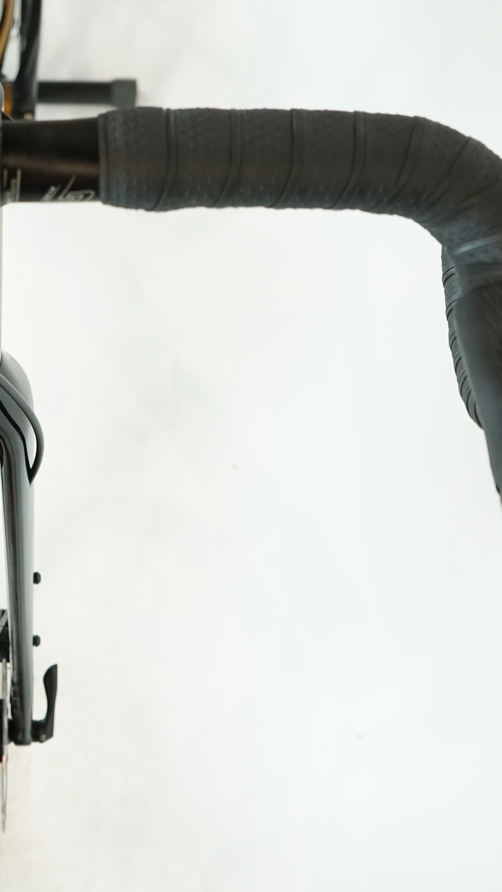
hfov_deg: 21.1
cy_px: 498
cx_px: -56
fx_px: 1278
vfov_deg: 38.4
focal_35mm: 54
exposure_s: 1/200
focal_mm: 28
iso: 1250
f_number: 4.5
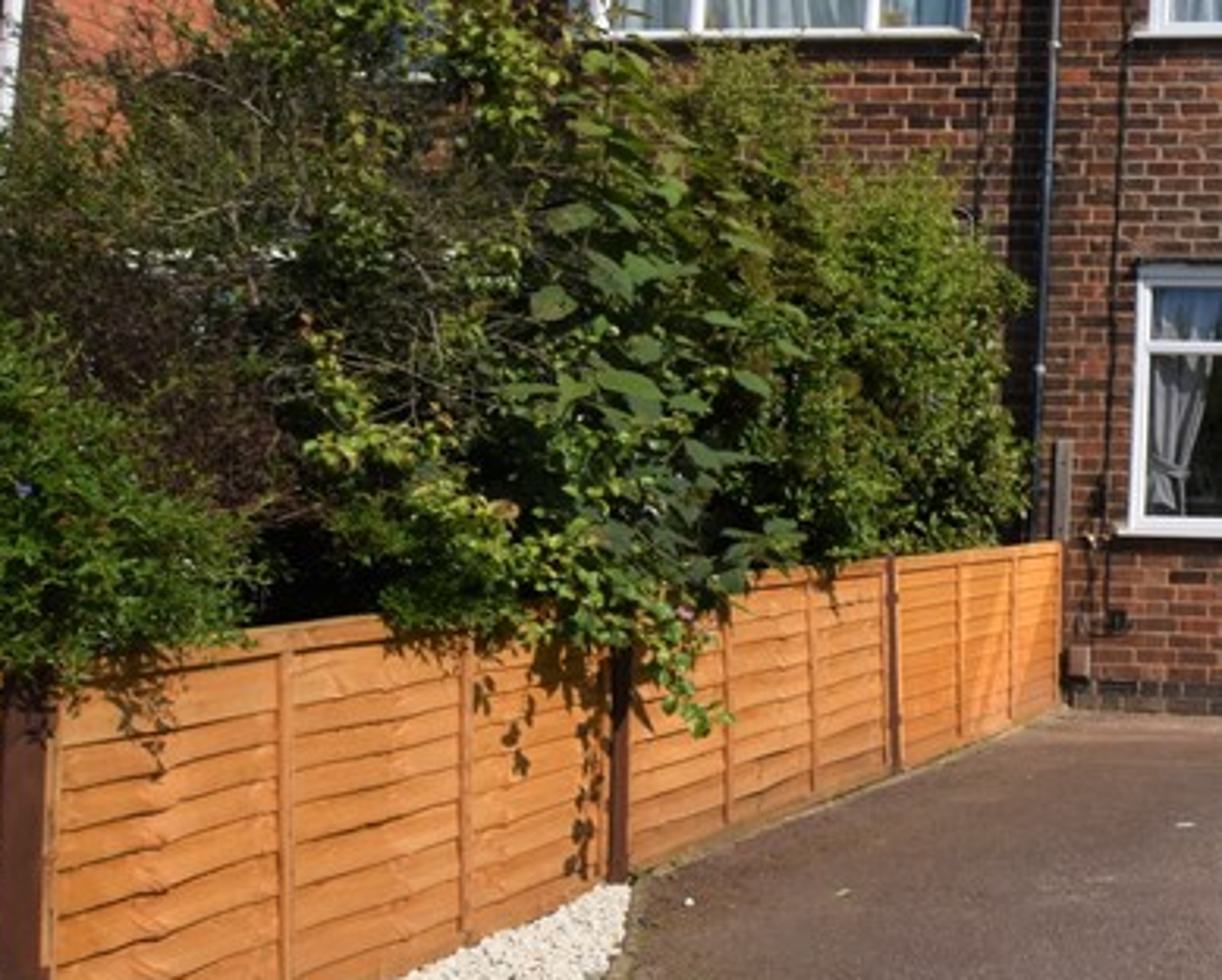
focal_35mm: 37
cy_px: 468
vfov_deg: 40.2
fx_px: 1340
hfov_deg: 36.2
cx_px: 1514
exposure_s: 1/200
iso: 100
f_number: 11
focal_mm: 10
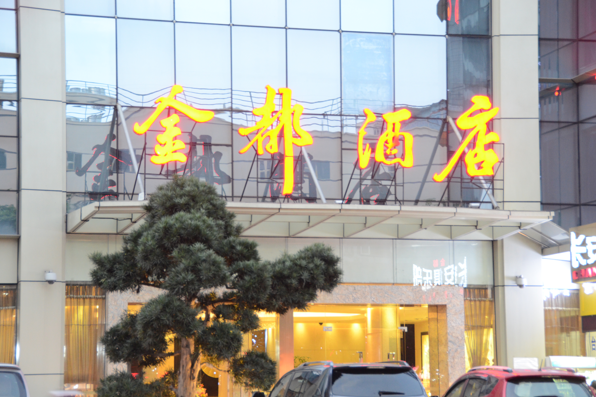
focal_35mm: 106
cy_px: 198
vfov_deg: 12.9
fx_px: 1755
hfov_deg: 19.3
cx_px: 298
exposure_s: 1/6
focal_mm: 70
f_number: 5
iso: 1600
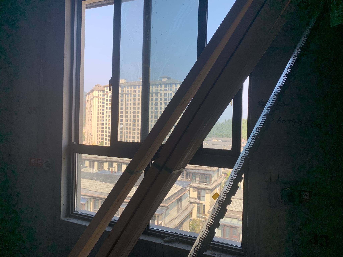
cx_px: 172
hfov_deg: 67.3
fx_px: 258
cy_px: 128
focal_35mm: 26
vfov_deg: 53.1
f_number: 1.8
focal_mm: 4.25
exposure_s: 1/271
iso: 25
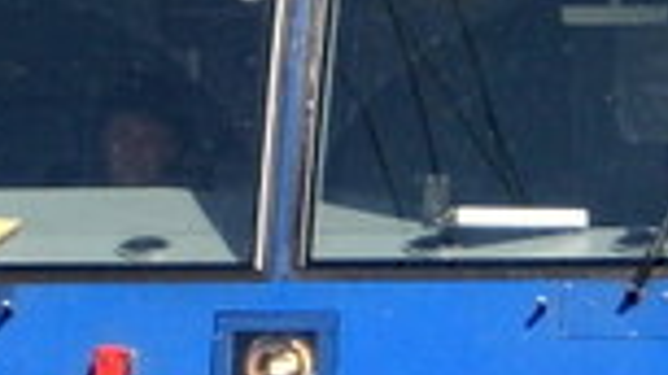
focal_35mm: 752
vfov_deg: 1.6
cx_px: 114
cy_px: 358
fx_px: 13318
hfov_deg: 2.9
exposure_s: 1/500
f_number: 4.7
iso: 100
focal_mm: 23.6
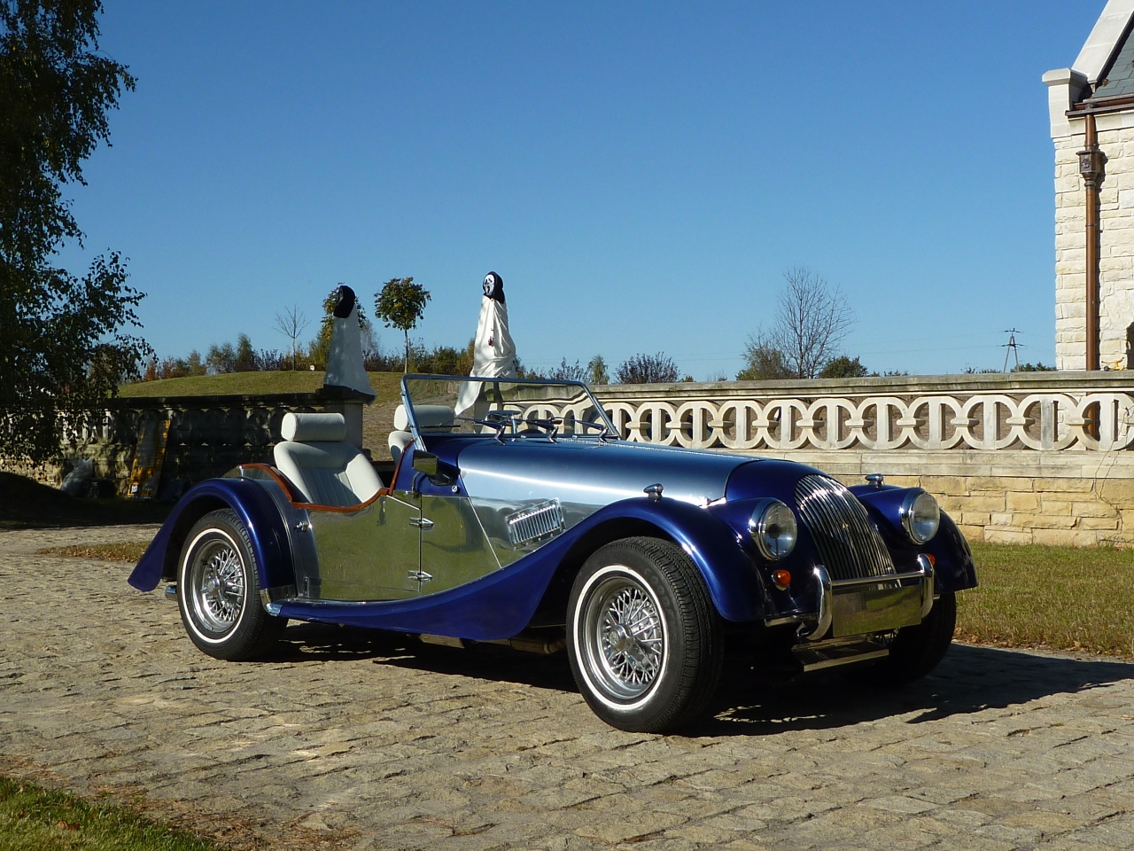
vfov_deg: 29.7
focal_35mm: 49
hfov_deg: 38.9
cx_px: 567
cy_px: 426
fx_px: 1605
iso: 80
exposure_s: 1/1000
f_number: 3.5
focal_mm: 5.5
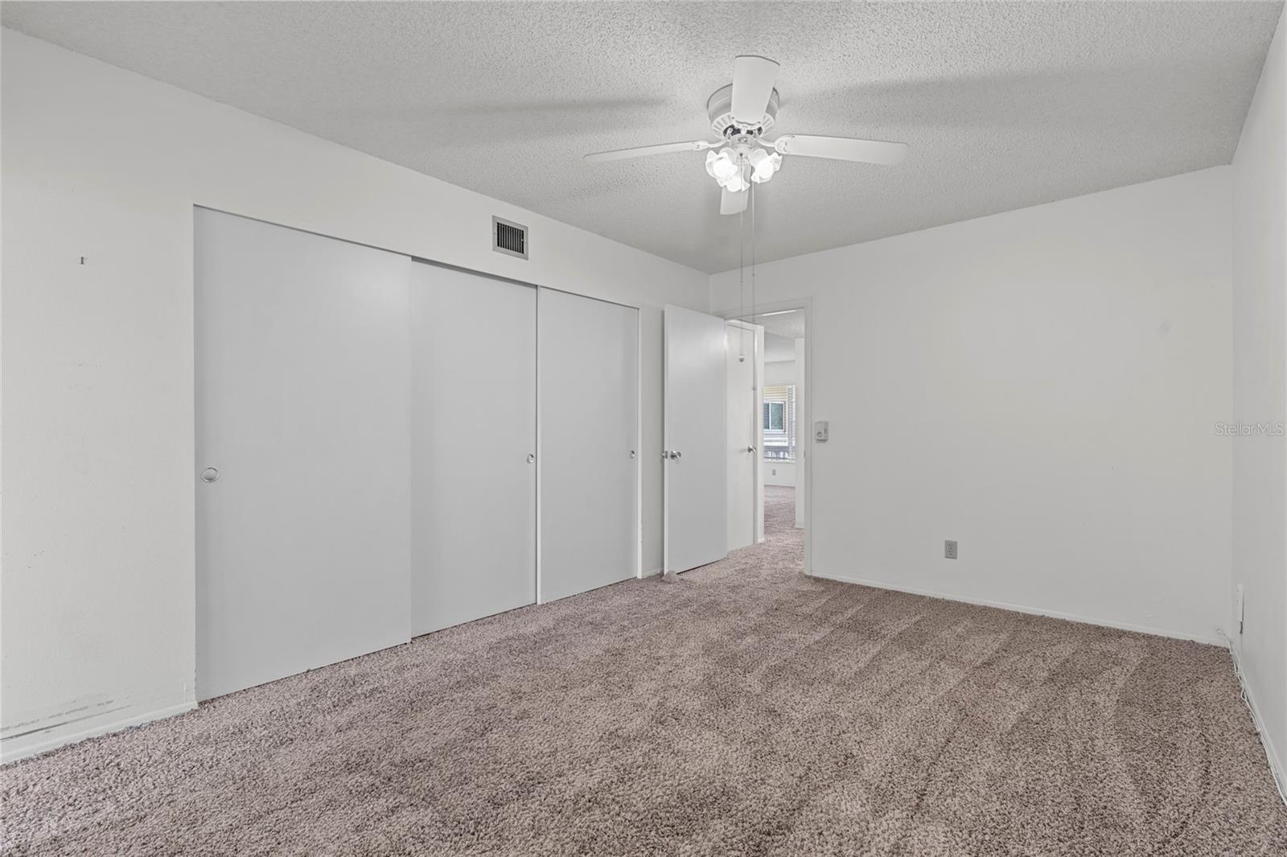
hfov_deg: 96.7
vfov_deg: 73.7
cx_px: 644
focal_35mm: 16
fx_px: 572
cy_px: 428
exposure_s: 2
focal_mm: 16
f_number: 9
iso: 250
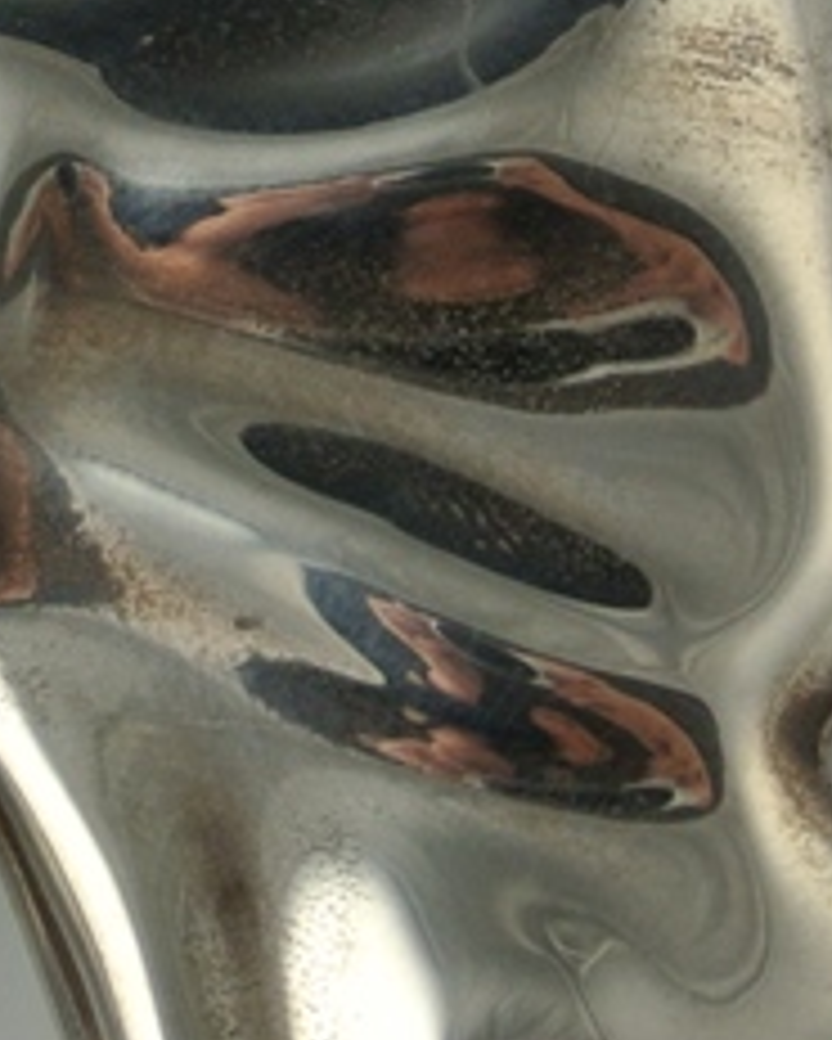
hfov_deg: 6.8
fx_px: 7013
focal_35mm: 228
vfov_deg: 8.5
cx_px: -117
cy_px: 470
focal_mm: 21.1
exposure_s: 1/125
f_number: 5
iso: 280
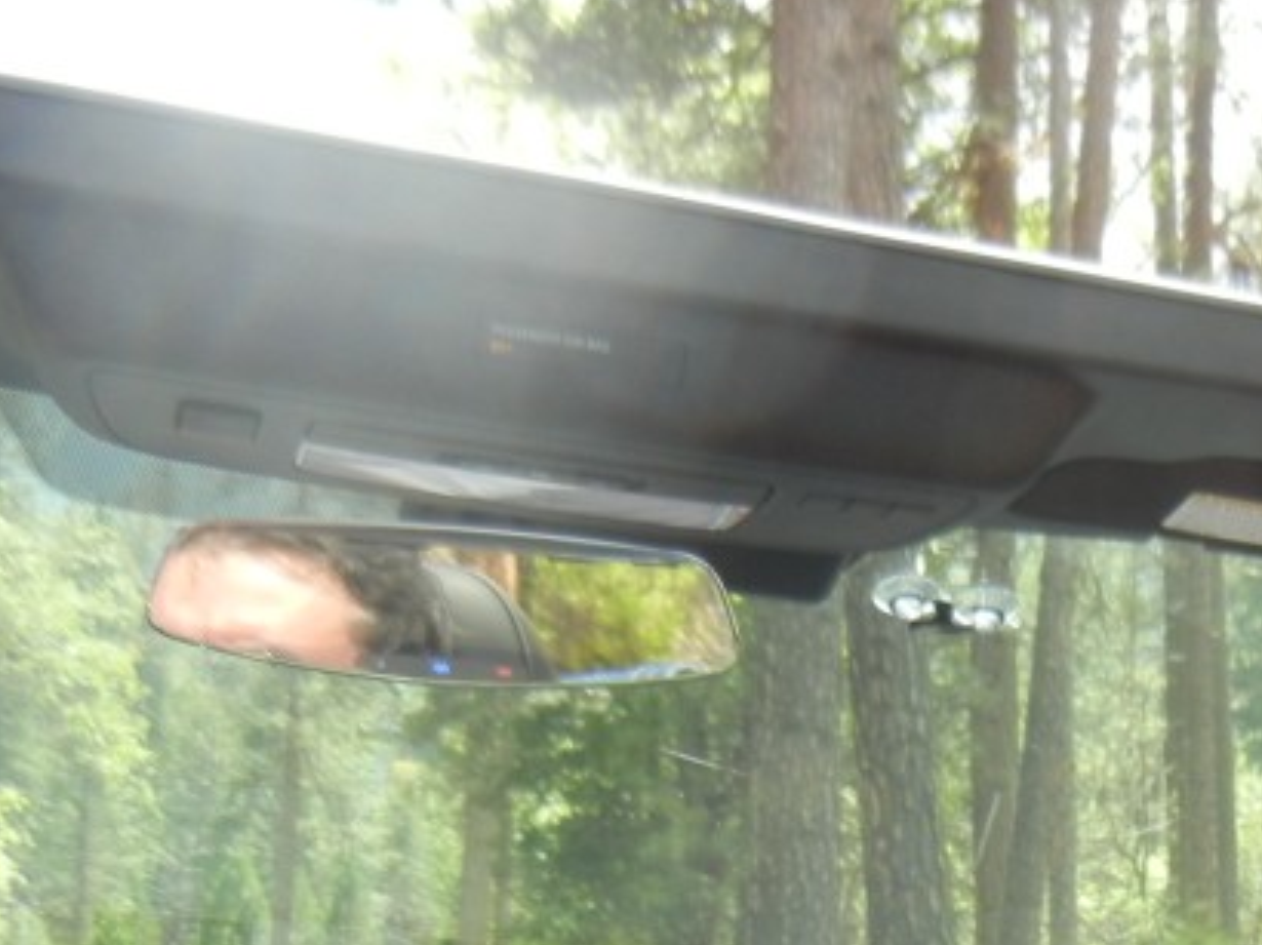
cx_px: 1102
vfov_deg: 18.6
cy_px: 1117
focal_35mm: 75
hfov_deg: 25.3
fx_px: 2733
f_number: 3.5
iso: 160
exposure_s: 1/138
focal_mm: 5.4
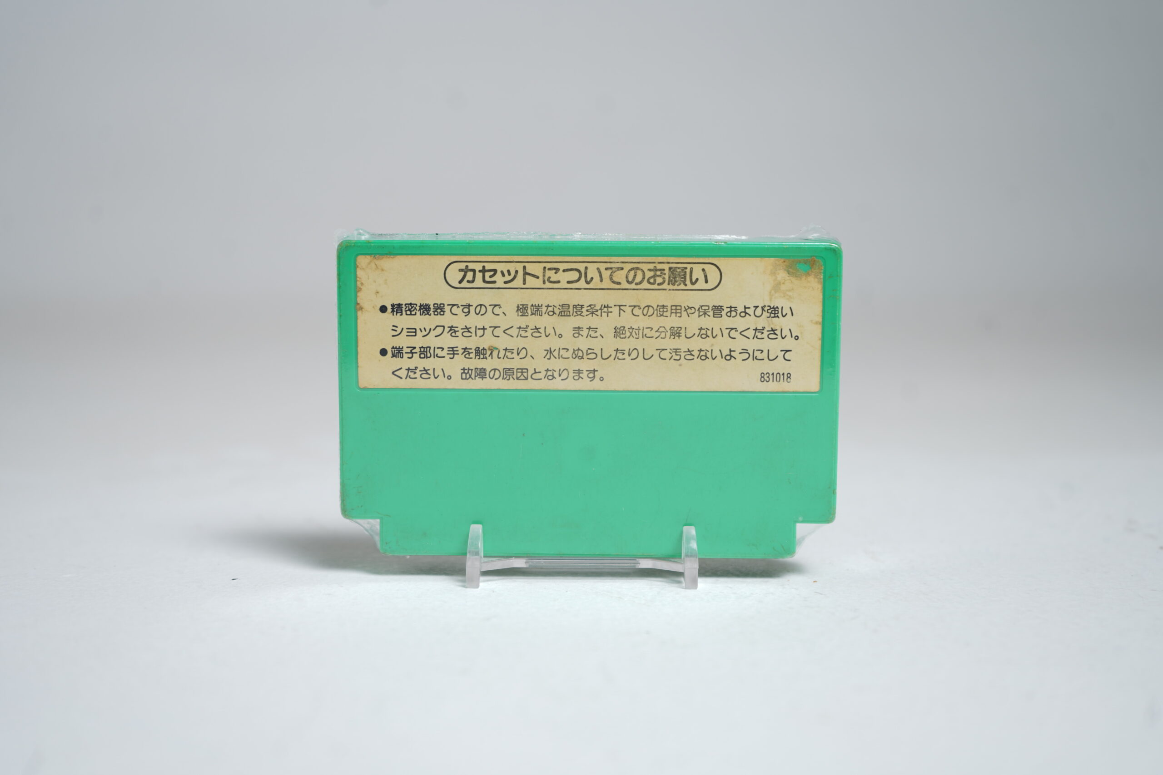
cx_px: 582
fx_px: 1615
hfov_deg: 39.6
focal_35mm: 50
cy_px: 388
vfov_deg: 27.0
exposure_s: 1/8
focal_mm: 50
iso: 64
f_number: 5
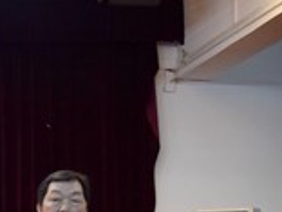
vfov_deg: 11.8
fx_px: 994
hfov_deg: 15.0
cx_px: -141
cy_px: 272
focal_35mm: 122
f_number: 3.8
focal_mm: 22
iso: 800
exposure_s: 1/80
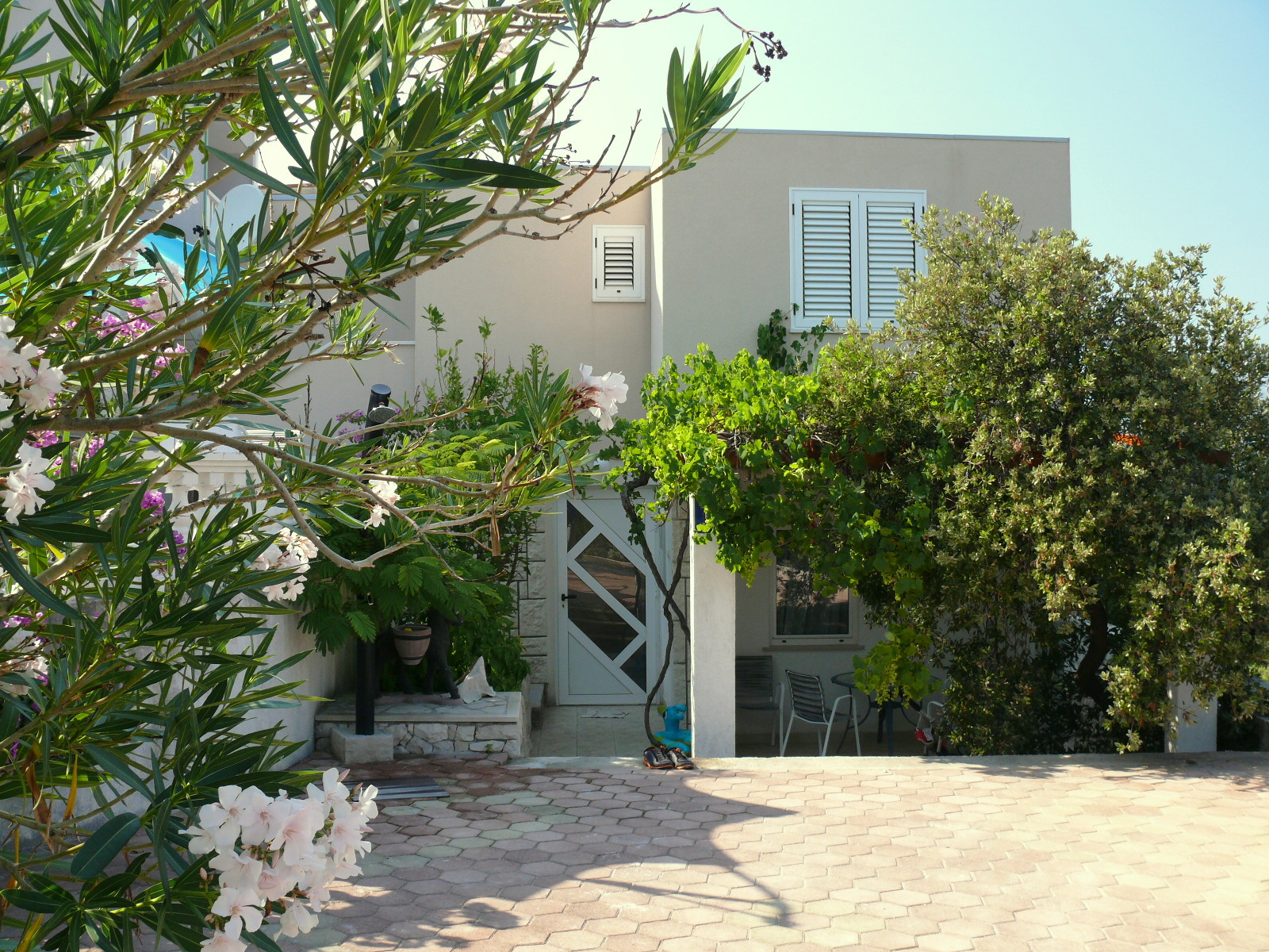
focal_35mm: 35
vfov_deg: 40.7
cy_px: 476
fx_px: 1283
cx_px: 634
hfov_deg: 52.6
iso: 100
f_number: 4
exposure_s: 1/125
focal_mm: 7.4
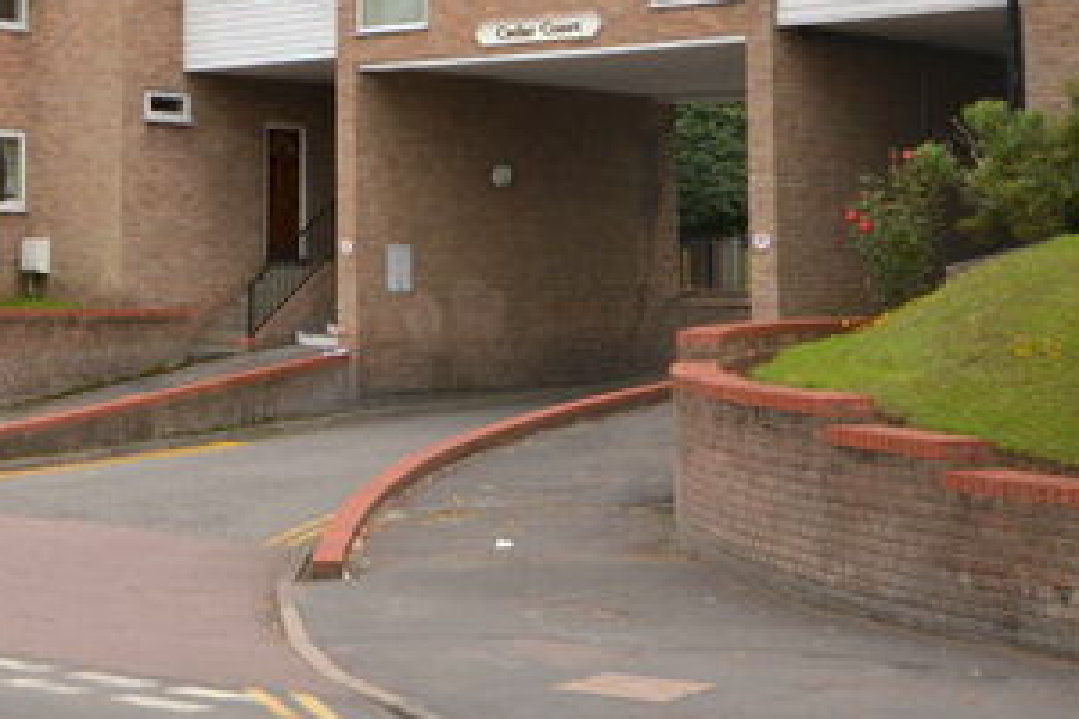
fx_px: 2098
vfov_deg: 19.1
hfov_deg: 27.3
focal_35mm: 70
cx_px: 18
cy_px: 75
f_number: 5.6
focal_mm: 20
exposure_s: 1/125
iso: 140
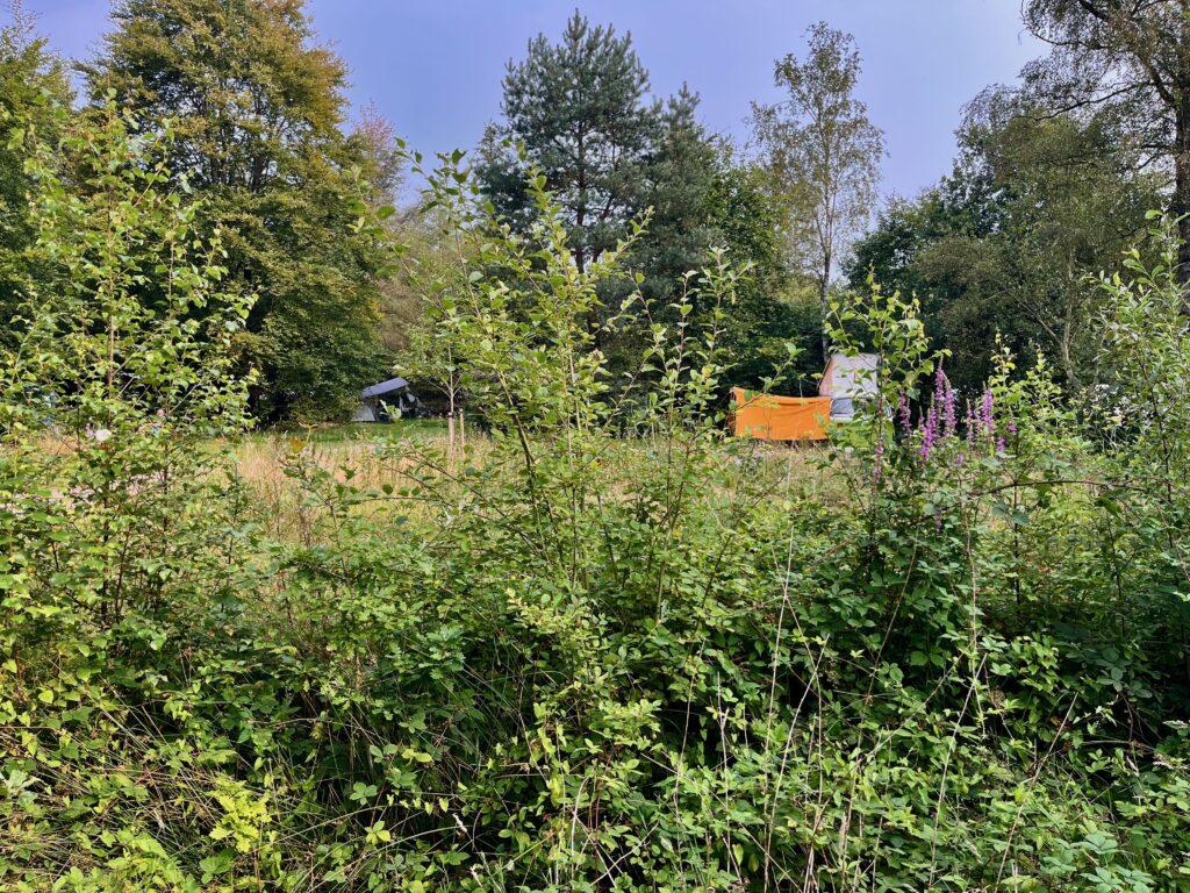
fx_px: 894
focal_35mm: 26
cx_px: 595
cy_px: 446
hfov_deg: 67.3
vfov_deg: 53.1
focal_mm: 5.1
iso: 50
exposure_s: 1/653
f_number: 1.6
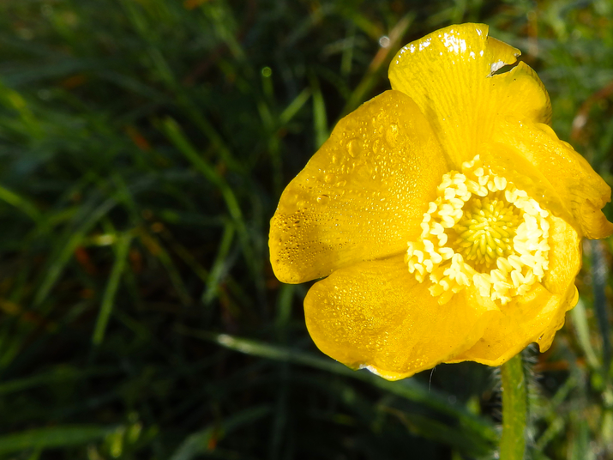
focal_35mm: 51
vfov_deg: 28.5
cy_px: 200
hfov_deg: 36.5
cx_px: 469
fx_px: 903
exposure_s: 1/320
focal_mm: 5.7
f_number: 4.5
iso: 80
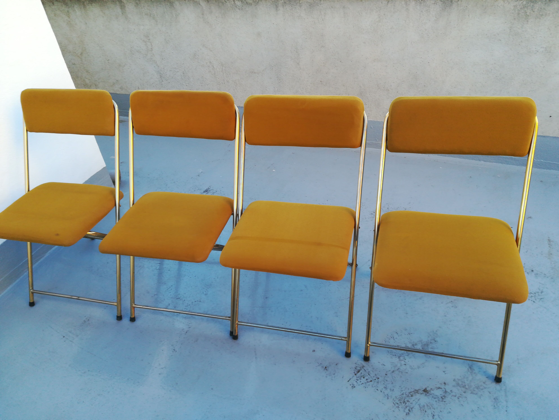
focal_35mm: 26
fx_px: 420
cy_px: 210
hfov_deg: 67.3
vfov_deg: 53.1
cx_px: 280
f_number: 2.2
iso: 80
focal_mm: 3.83
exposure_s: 1/100
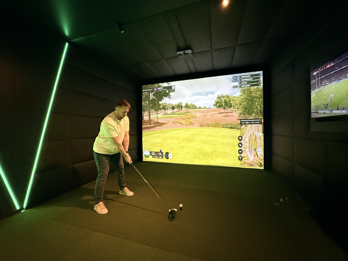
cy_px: 130
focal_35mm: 14
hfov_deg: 102.1
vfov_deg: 85.7
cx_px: 174
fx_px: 141
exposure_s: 1/60
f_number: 2.2
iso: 1000
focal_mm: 2.22
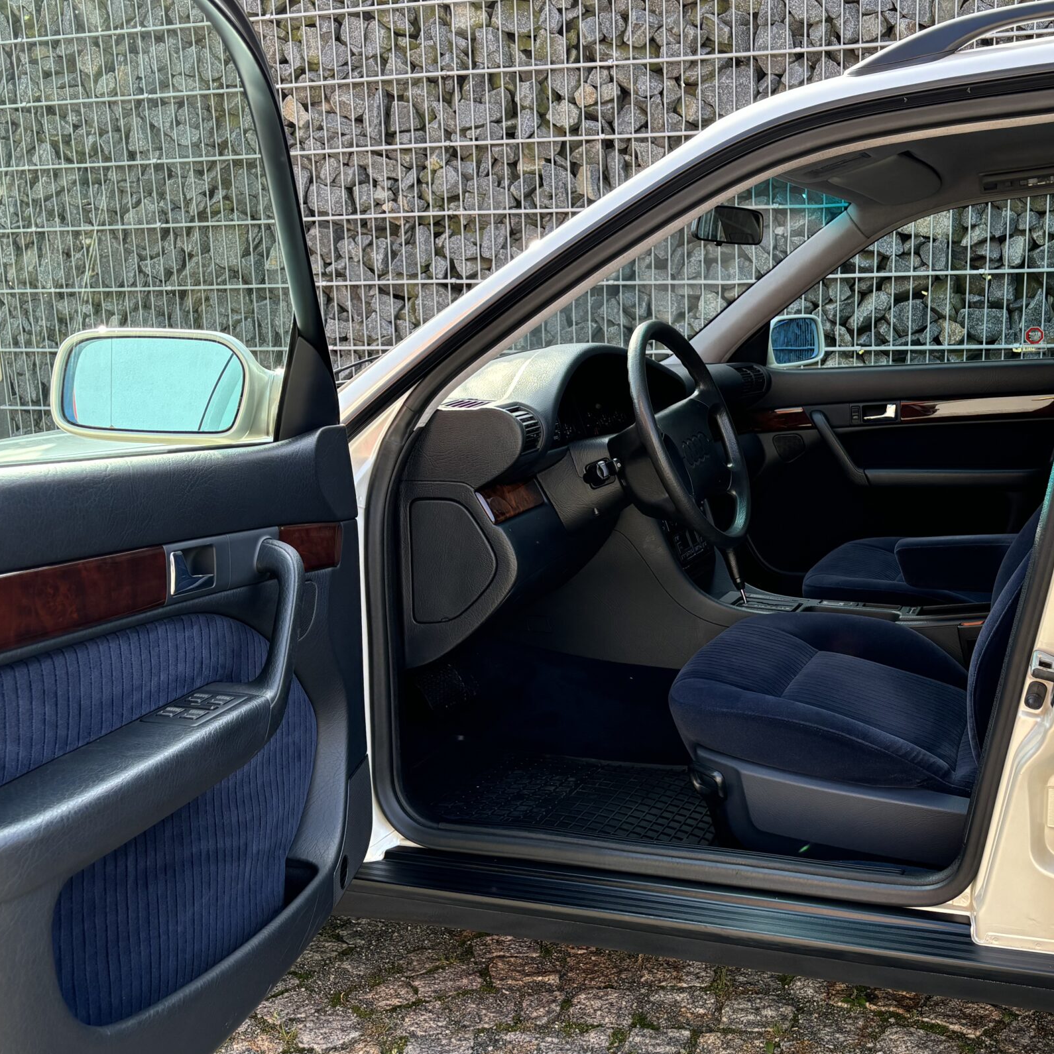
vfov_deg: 44.9
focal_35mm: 37
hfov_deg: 44.5
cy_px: 561
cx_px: 662
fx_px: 1275
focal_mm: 5.96
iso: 50
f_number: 1.6
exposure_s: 1/290
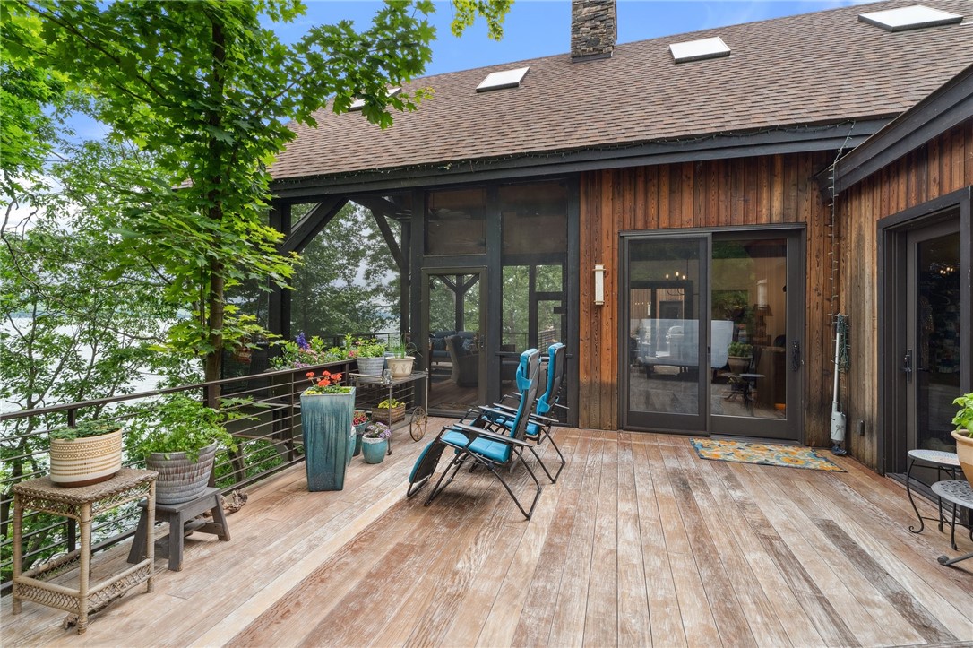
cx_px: 486
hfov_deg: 96.8
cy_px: 324
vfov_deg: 73.7
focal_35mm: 16
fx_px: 432
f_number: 11
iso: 800
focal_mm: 16
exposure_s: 1/60
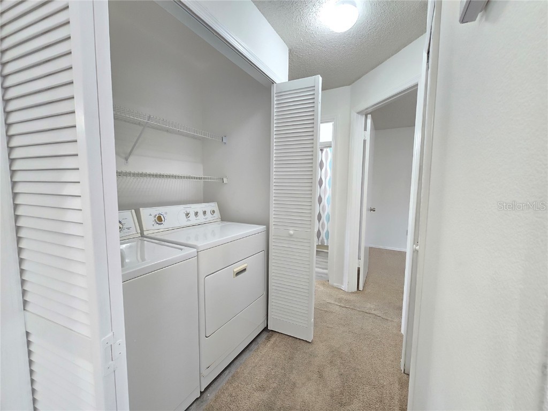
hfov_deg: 106.2
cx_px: 274
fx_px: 206
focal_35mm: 13
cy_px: 206
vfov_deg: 89.9
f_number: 2.2
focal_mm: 2.2
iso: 500
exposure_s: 1/60
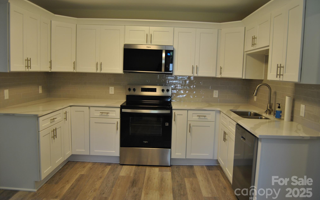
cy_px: 97
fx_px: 244
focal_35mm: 28
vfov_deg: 44.5
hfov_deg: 66.5
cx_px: 162
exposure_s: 1/50
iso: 200
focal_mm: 18
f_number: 3.5
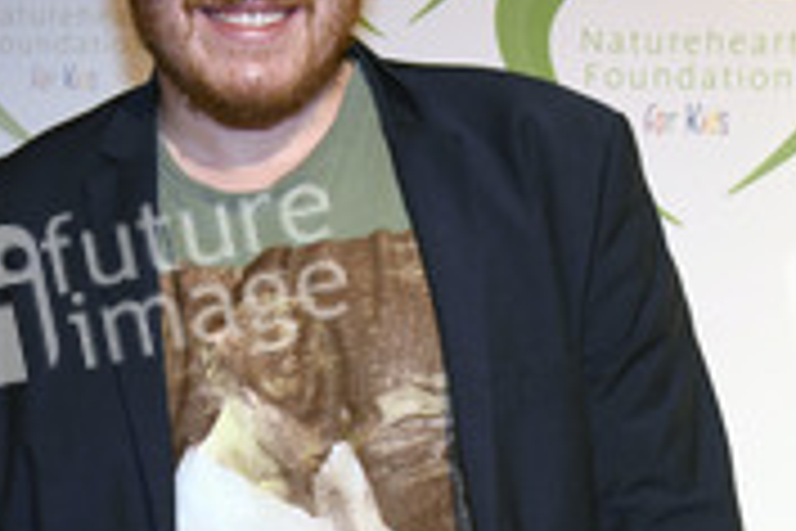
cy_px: 518
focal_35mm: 86
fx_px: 1901
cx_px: 247
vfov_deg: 15.6
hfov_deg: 23.5
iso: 1600
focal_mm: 38
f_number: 6.3
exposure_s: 1/60
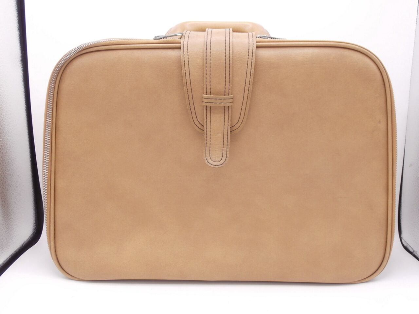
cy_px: 157
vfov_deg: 37.7
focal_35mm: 38
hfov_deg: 49.0
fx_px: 460
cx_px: 210
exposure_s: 1/100
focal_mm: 6.67
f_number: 3.9
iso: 100
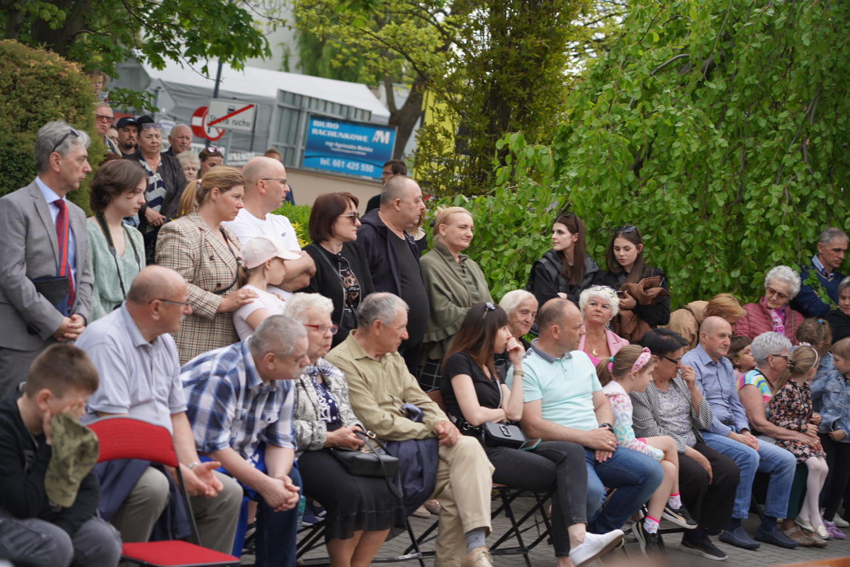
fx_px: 2054
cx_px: 425
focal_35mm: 87
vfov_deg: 15.7
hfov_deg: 23.4
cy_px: 284
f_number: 4
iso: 160
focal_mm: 87
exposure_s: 1/160
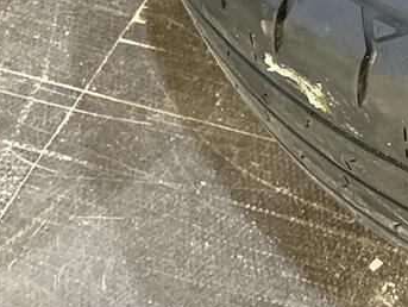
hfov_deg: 15.6
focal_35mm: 109
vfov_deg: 12.5
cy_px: -234
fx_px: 1286
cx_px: 716
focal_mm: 5.7
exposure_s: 1/33
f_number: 1.5
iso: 400
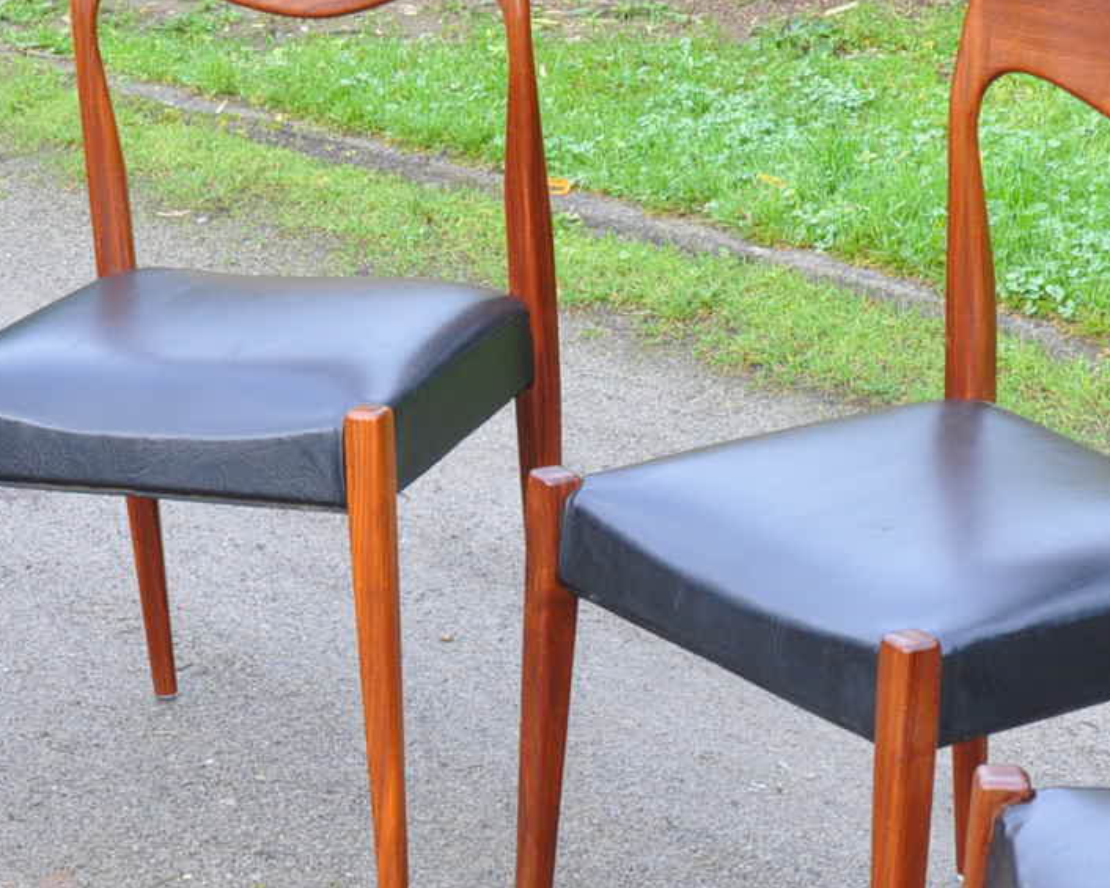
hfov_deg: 17.3
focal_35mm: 111
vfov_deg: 13.8
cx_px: 517
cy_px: 754
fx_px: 3647
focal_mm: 26
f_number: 8
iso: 500
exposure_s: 1/60
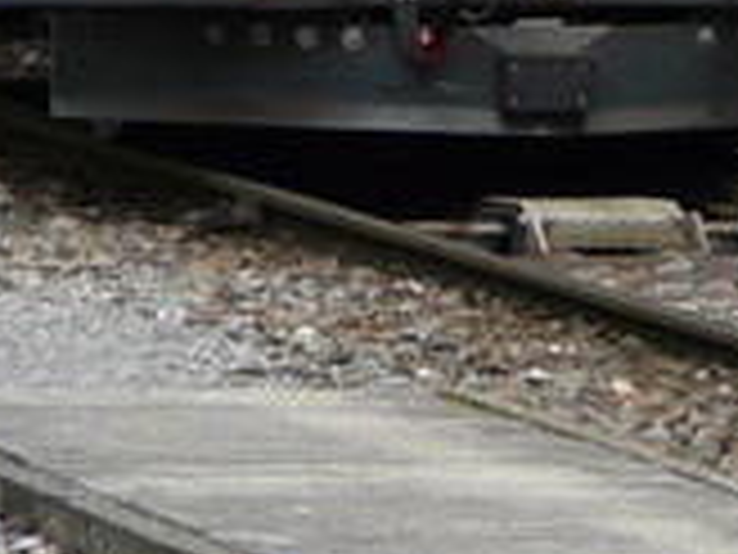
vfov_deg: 2.2
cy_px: -680
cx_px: 464
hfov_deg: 2.9
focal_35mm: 681
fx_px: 14519
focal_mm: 18.3
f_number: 4
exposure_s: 1/250
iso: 125
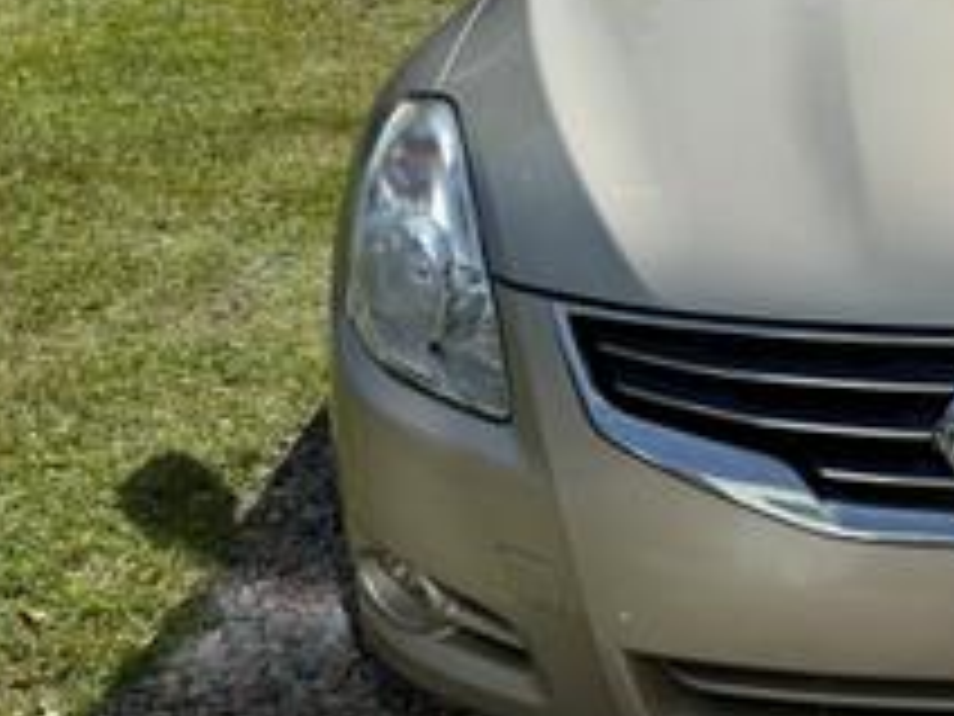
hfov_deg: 31.5
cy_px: 167
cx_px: 932
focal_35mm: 57
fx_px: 1571
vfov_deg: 25.3
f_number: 1.78
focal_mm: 6.76
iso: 100
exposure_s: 1/9091
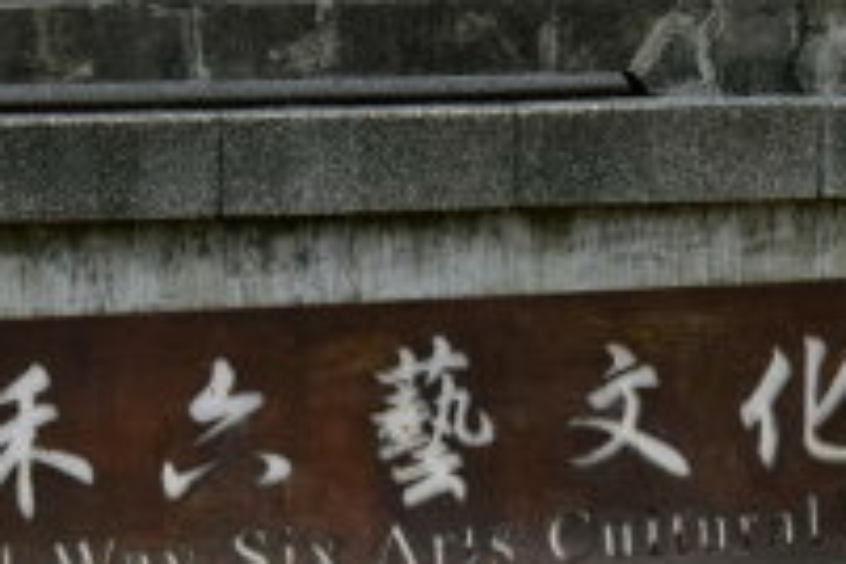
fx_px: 4136
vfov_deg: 7.7
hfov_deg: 11.7
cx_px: 497
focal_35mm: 176
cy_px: 669
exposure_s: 1/160
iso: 100
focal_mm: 46
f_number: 7.1
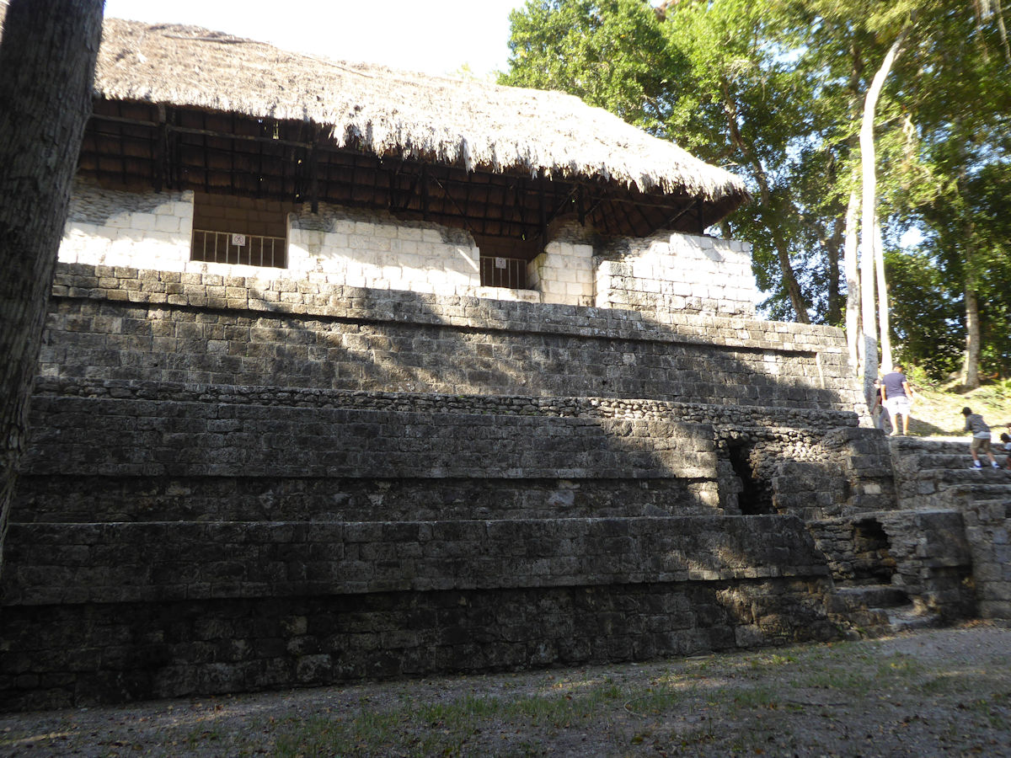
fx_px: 818
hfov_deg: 63.4
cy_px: 379
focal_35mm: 28
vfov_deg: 49.7
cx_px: 506
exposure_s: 1/125
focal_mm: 5
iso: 100
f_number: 3.5
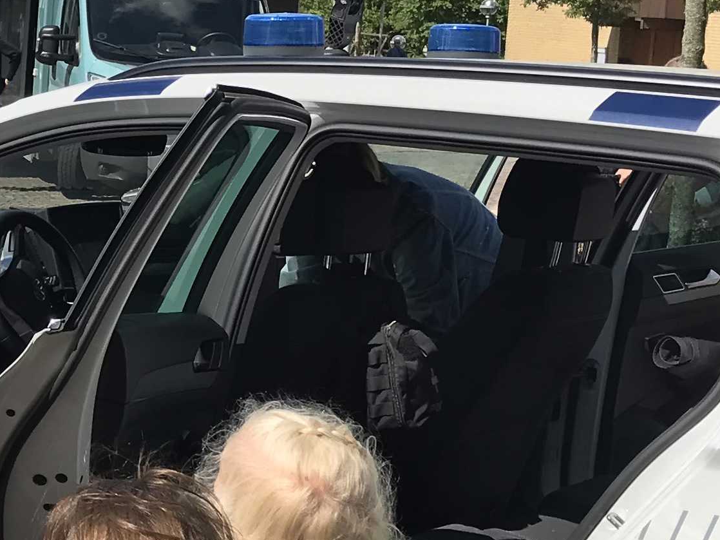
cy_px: 260
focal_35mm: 101
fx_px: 2100
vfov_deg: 14.6
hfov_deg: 18.9
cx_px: -5
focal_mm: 3.99
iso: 20
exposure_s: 1/2398
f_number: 1.8
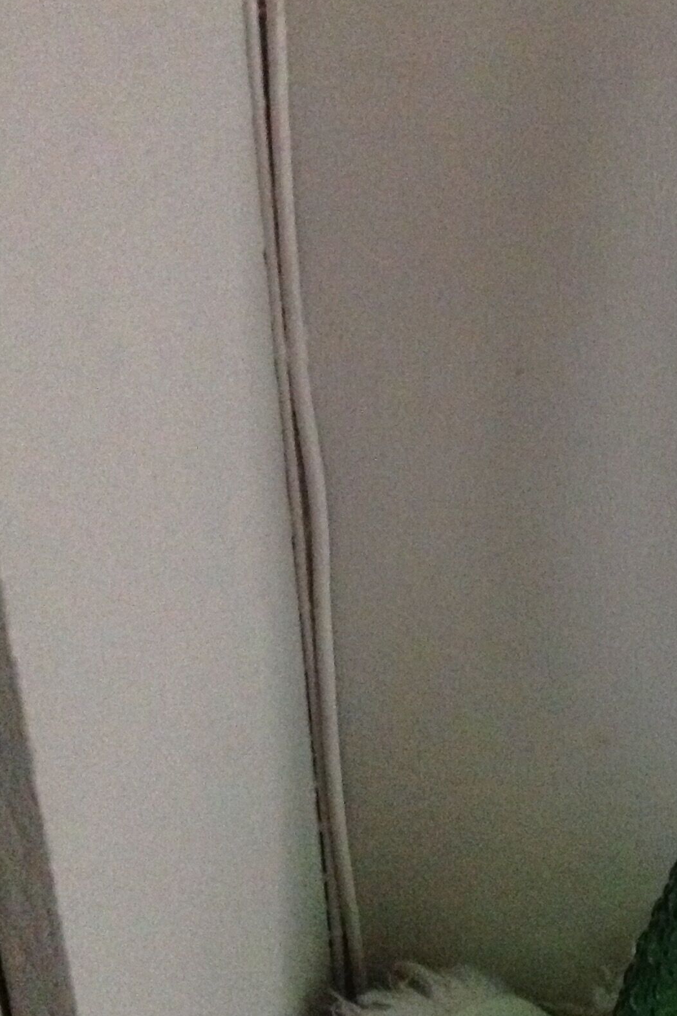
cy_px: 589
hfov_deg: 21.6
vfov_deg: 33.3
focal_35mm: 60
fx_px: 1692
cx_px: 723
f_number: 2.4
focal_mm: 4.28
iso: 800
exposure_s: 1/15
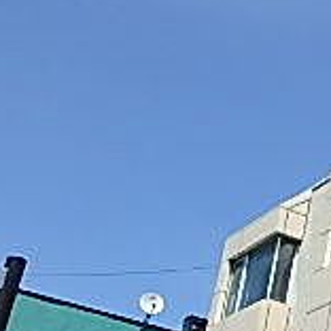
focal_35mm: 76
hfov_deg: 16.8
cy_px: 295
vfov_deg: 22.2
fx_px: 822
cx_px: 668
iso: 125
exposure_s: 1/1250
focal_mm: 3.7
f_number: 3.5
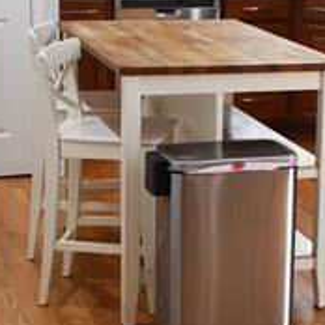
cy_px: 99
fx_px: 1073
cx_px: 273
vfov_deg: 17.2
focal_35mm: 101
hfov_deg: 17.1
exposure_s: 1/160
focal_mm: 18
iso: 800
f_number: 3.5
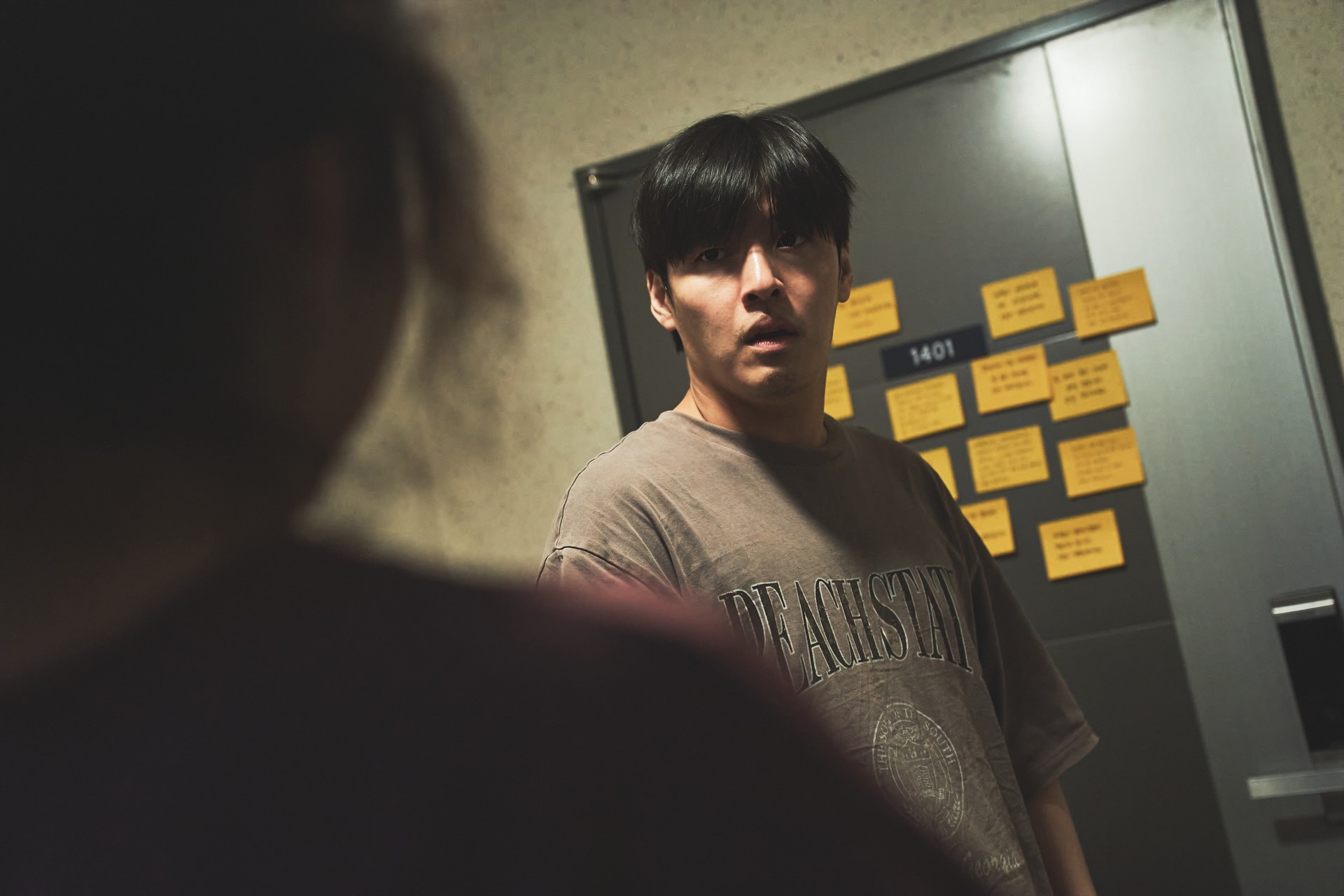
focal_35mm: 48
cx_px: 672
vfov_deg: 28.1
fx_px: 1792
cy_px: 448
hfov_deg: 41.1
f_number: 2.8
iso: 6400
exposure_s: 1/125
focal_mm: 48
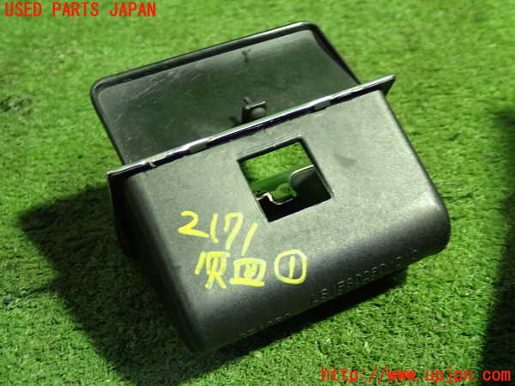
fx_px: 655
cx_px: 258
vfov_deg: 32.9
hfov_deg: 42.9
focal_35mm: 44
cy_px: 193
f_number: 2.9
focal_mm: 7.84
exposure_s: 1/30
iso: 800
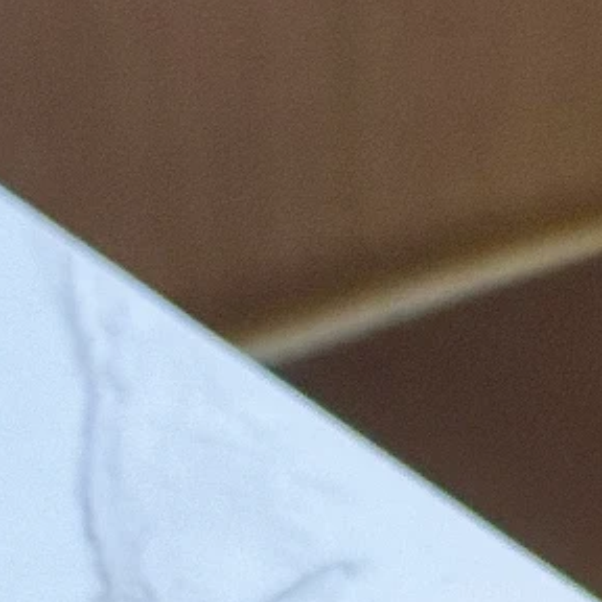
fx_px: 4171
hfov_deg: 8.1
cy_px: 1083
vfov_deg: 8.0
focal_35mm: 212
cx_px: 817
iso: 320
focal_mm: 6.76
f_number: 1.78
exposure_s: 1/40
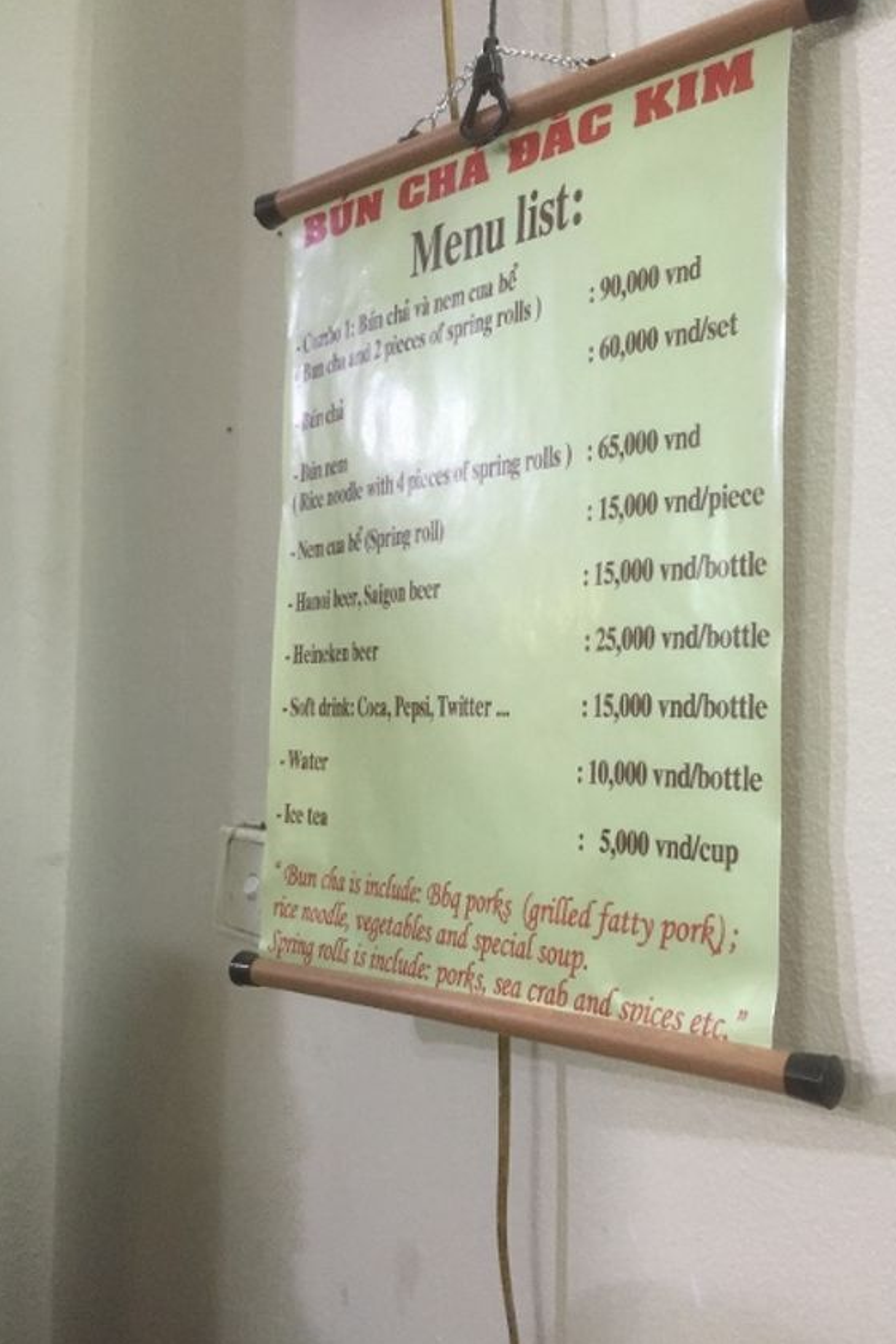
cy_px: 663
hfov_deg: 42.2
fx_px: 1157
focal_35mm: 31
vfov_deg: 60.3
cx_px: 507
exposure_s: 1/33
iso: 200
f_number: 2.2
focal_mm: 4.15
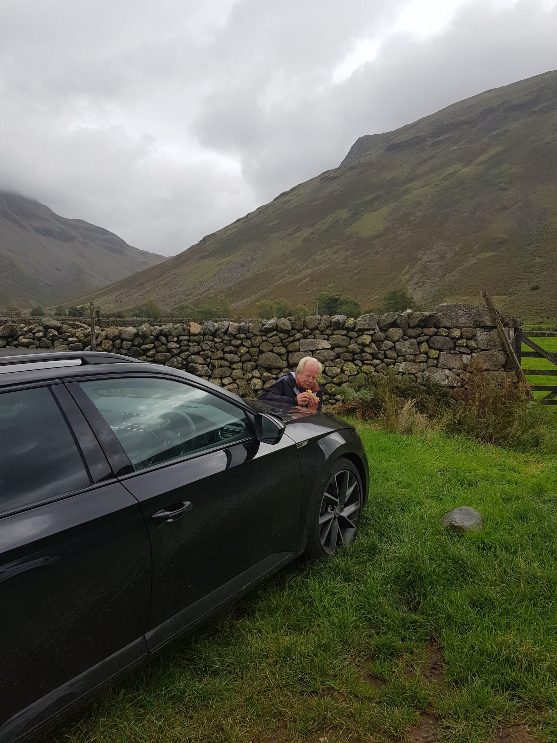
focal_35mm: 26
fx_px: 558
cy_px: 372
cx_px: 278
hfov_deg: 53.1
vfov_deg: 67.3
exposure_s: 1/2088
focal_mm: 4.2
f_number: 1.7
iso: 40
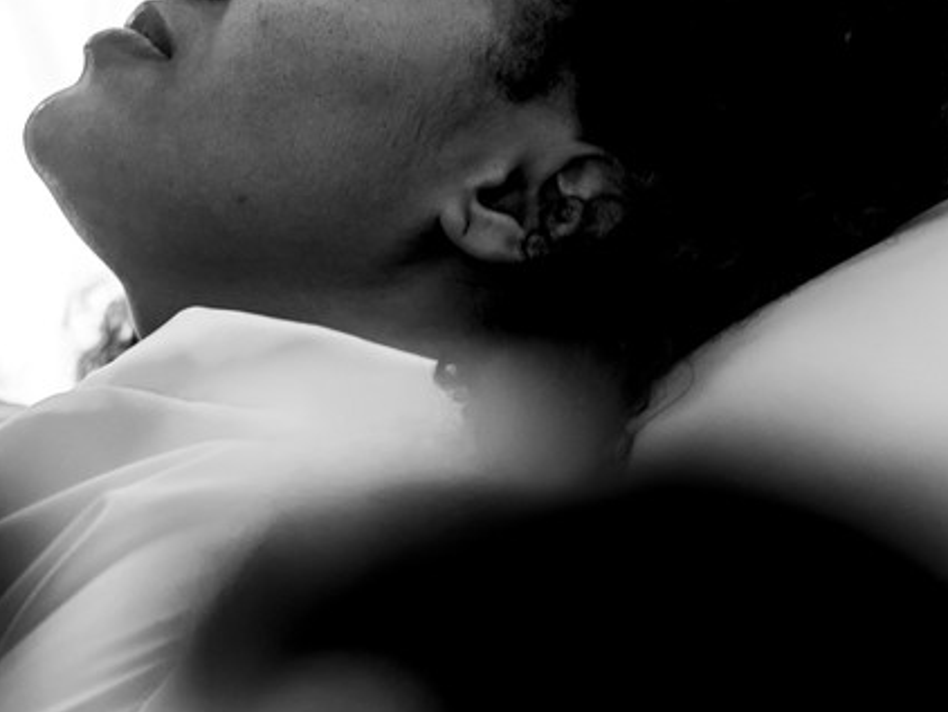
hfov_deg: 12.7
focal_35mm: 153
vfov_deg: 9.7
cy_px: 345
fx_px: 4192
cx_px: -11
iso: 320
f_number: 2.8
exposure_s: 1/100
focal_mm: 56
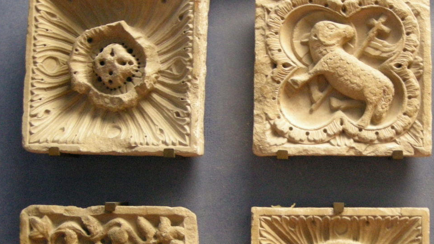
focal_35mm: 65
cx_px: 350
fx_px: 748
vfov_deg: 18.5
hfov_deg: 31.5
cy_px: 157
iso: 400
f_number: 2.7
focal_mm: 7.5
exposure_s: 1/18
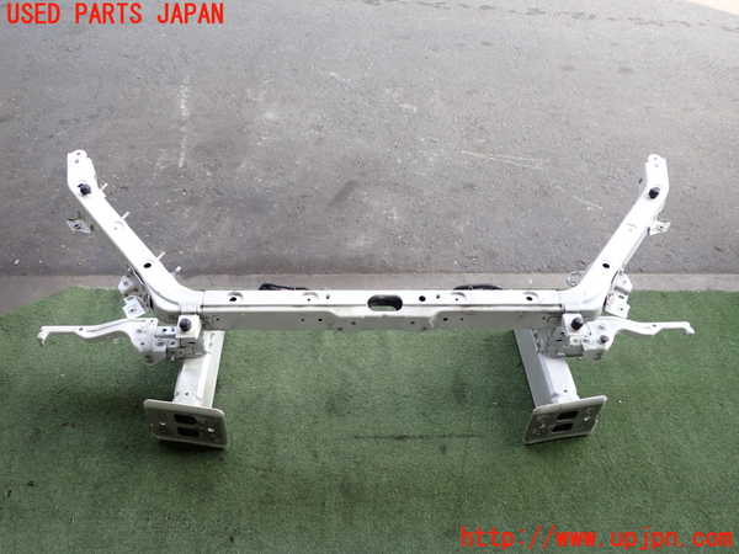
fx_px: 640
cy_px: 277
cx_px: 370
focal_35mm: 30
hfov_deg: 60.0
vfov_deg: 46.8
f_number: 2.3
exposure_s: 1/125
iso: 125
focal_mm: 5.4
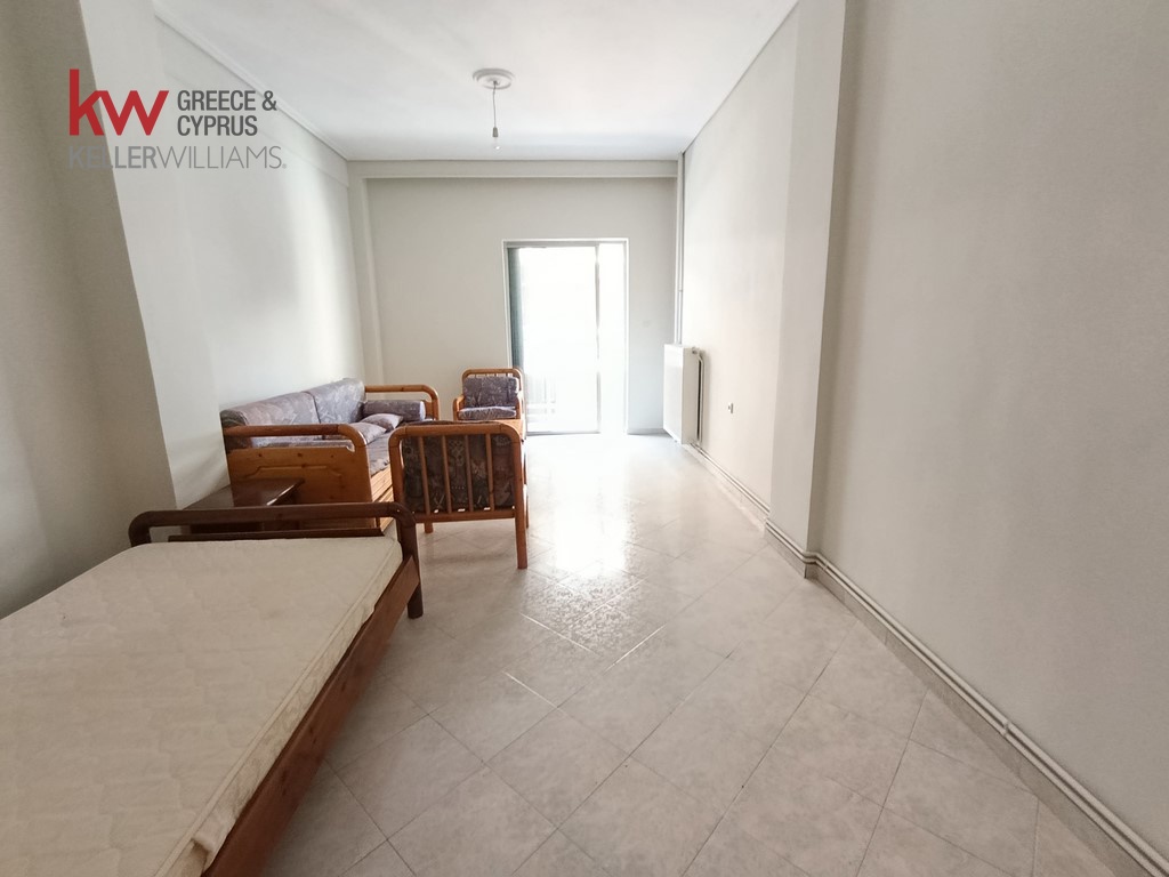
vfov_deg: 81.7
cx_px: 584
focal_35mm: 15
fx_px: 507
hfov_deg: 98.2
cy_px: 438
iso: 478
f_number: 2.2
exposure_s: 1/33.3
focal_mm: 1.65
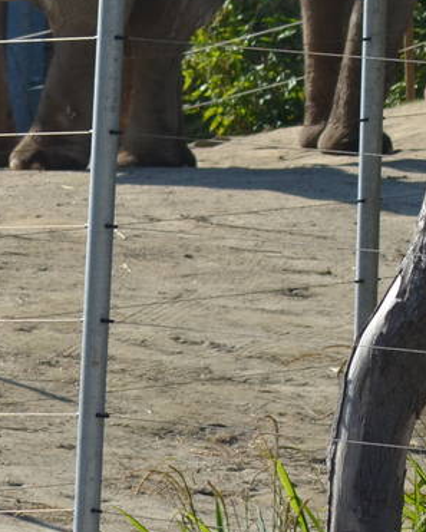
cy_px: 27
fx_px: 12887
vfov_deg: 2.4
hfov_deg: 1.9
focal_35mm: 818
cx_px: -237
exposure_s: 1/640
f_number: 6.3
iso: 200
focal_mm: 135
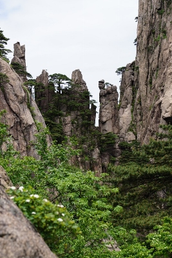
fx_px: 752
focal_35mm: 105
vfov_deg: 19.4
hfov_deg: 13.1
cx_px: 86
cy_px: 129
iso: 100
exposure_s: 1/200
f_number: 8
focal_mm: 70
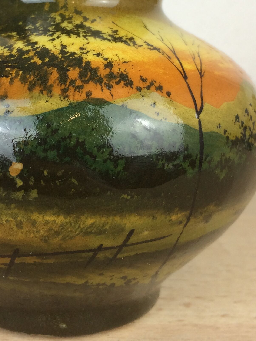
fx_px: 582
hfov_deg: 24.6
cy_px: 101
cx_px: 70
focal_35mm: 59
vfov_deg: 32.3
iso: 40
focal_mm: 4.15
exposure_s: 1/50
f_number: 2.2
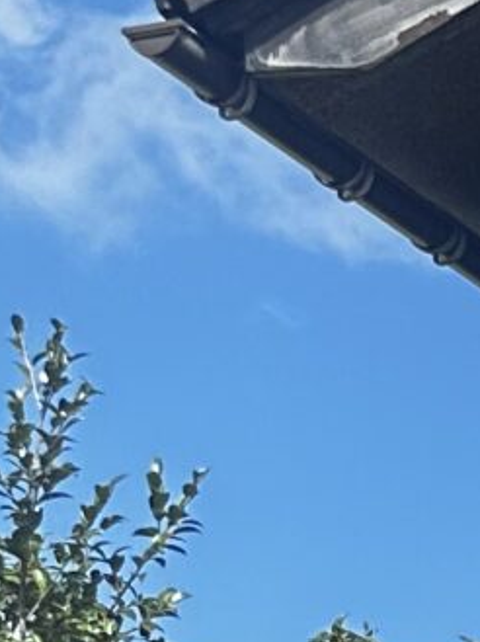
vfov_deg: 9.3
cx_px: 1836
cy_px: 1598
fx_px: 3464
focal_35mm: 187
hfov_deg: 6.5
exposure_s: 1/2410
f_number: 1.78
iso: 80
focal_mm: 6.86
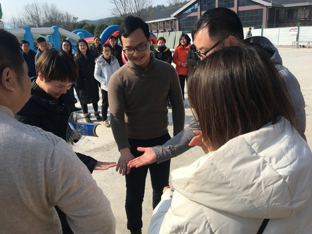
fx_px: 261
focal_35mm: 29
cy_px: 117
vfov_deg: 48.2
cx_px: 156
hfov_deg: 61.7
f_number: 2.2
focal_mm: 4.15
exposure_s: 1/1603
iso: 25
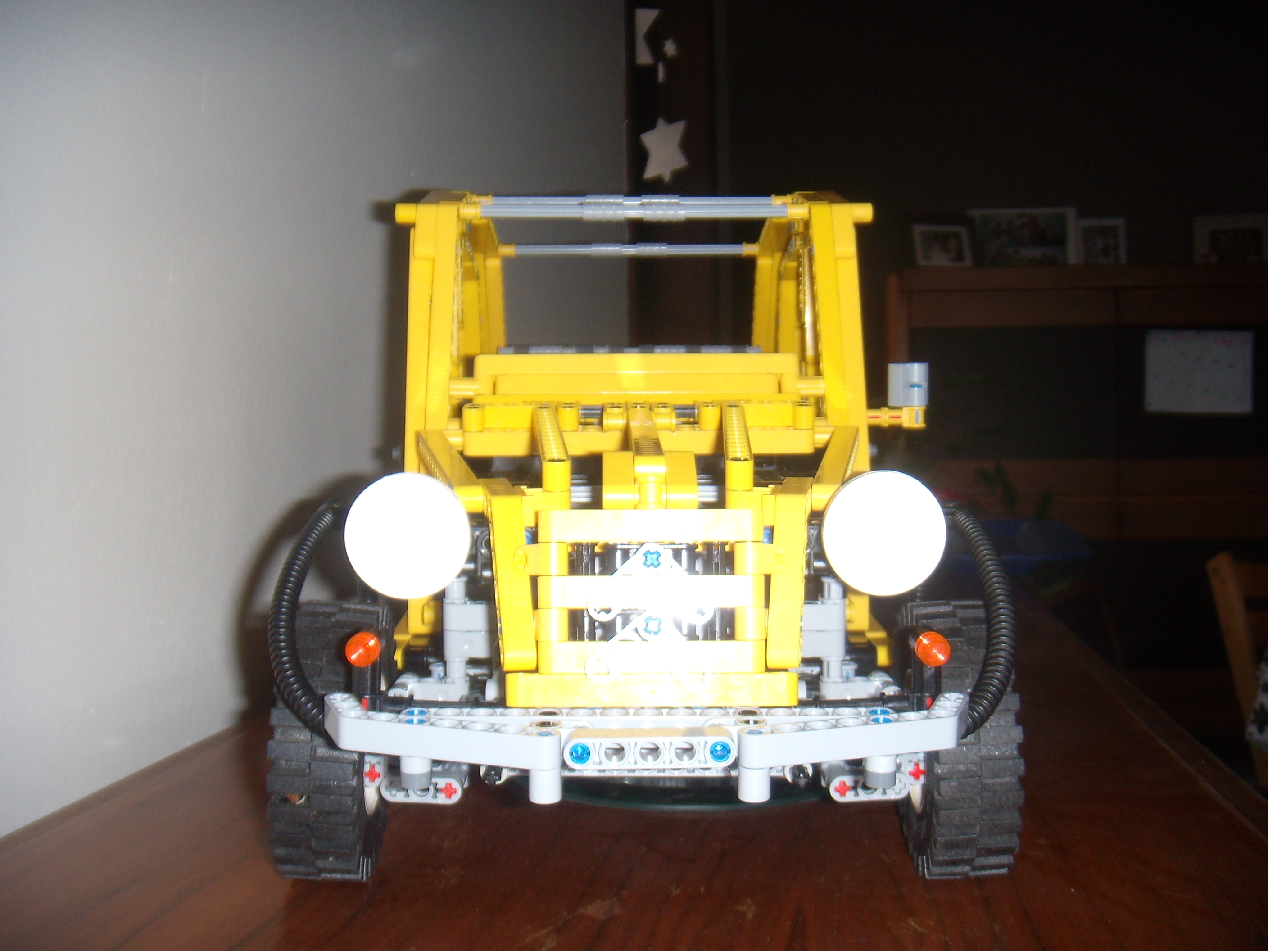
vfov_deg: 37.7
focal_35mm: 38
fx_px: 1392
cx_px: 634
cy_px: 476
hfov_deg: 49.0
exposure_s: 1/60.2
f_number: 3.5
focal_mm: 6.4
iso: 64
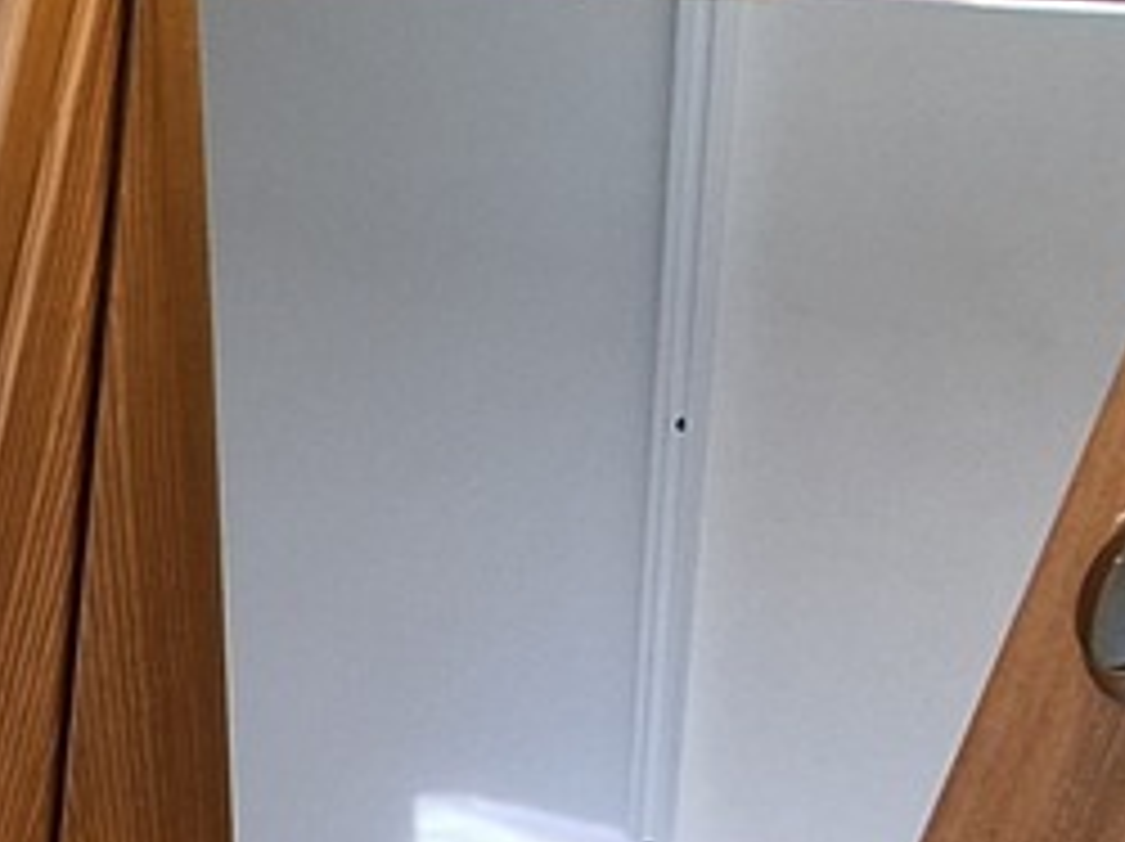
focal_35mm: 75
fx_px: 2435
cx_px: -927
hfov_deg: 19.3
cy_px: 1436
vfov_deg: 16.8
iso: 80
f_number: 2.2
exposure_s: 1/120
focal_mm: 1.74
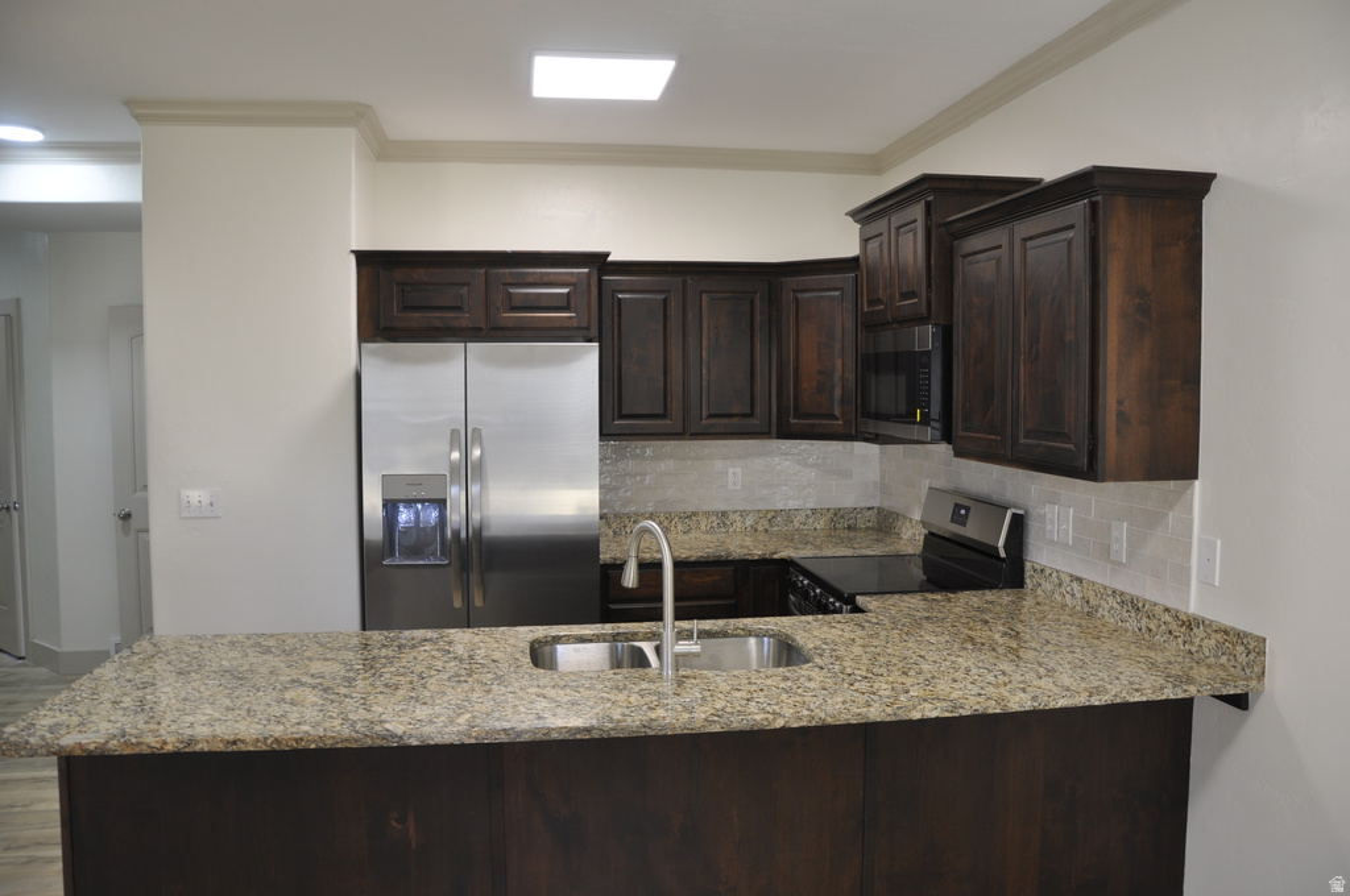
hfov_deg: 67.4
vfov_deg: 47.8
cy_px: 448
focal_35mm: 27
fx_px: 1011
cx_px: 675
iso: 200
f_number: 4.5
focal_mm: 18
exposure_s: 1/20
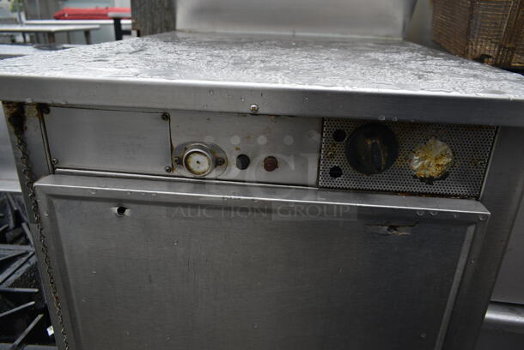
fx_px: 393
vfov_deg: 48.0
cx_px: 262
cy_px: 175
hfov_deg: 67.3
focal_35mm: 27
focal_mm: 18
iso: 100
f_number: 5
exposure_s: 1/100
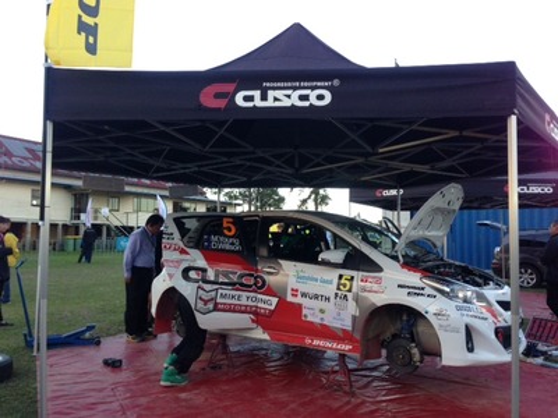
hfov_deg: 55.4
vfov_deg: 42.9
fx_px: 532
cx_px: 279
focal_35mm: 33
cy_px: 209
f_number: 2.4
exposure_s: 1/120
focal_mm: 4.13
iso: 80
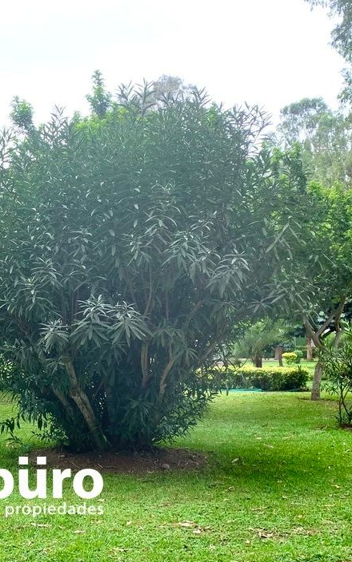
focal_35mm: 47
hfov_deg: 26.6
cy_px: 326
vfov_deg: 42.5
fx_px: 721
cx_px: 43
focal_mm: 4.25
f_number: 1.8
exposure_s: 1/428
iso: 25
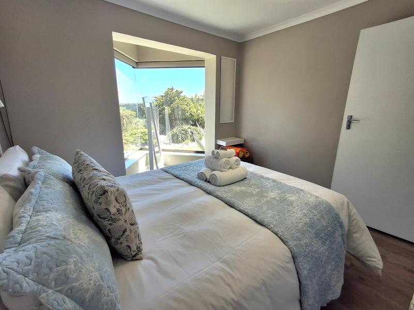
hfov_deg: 94.5
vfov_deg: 78.0
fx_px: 191
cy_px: 155
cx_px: 207
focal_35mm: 16
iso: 40
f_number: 2.2
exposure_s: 1/435
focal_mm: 1.64
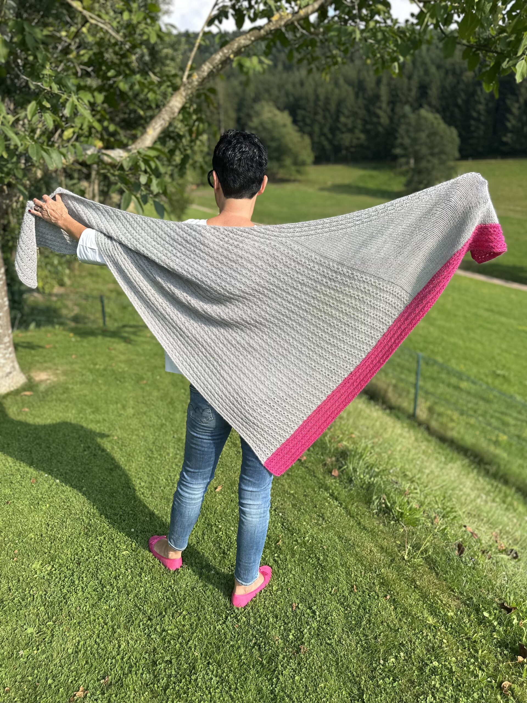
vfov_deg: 71.6
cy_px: 352
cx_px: 264
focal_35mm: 24
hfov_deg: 56.8
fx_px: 487
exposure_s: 1/2299
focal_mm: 6.86
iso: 80
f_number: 1.78
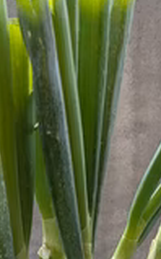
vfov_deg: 28.7
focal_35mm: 64
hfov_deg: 20.2
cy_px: 292
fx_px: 451
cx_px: 55
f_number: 1.7
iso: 52
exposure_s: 1/25
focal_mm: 4.53
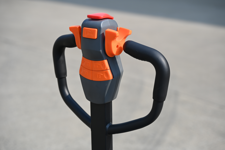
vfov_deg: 20.0
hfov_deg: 29.7
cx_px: 112
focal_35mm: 68
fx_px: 425
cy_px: 75
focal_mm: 68
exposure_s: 1/800
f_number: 4
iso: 100
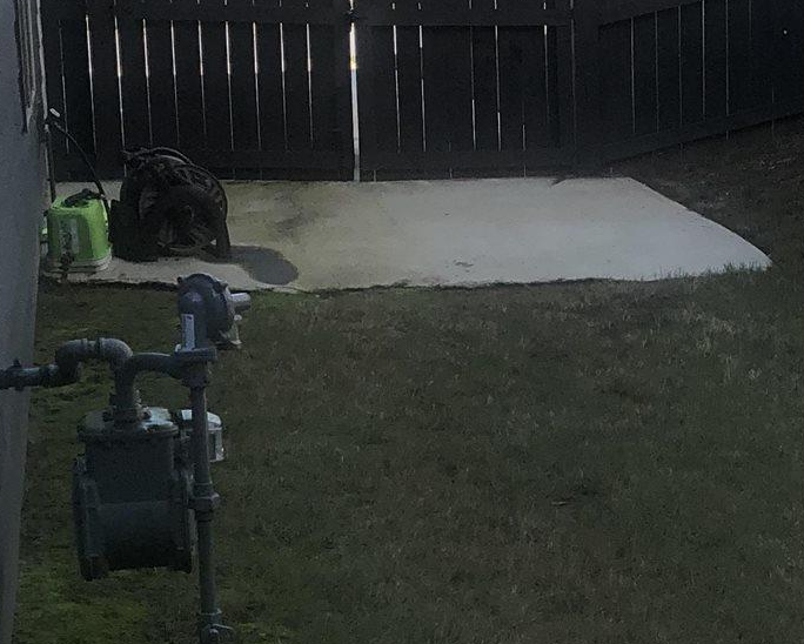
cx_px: 847
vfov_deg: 16.6
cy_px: 509
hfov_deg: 20.0
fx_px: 2190
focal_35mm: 92
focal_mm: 4
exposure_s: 1/592
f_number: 1.8
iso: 20
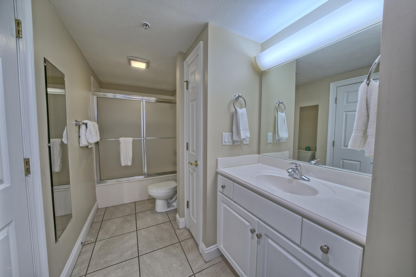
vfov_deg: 90.0
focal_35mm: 12
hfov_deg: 112.6
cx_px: 208
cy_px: 138
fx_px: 139
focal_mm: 12
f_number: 16
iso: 200
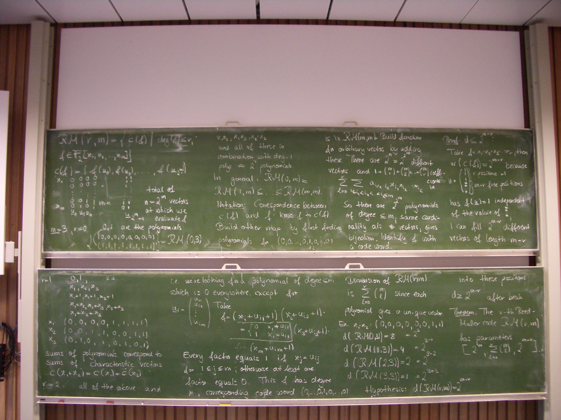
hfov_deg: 52.6
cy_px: 210
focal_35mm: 35
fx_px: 567
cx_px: 280
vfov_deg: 40.7
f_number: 2.6
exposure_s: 1/13
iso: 200
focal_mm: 5.8
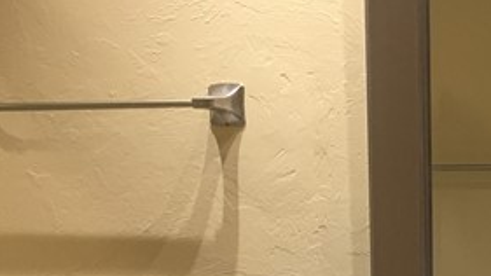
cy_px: 498
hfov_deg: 18.2
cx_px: 470
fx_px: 1497
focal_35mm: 115
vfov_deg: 10.0
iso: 40
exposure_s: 1/15
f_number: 2.2
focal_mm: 4.15
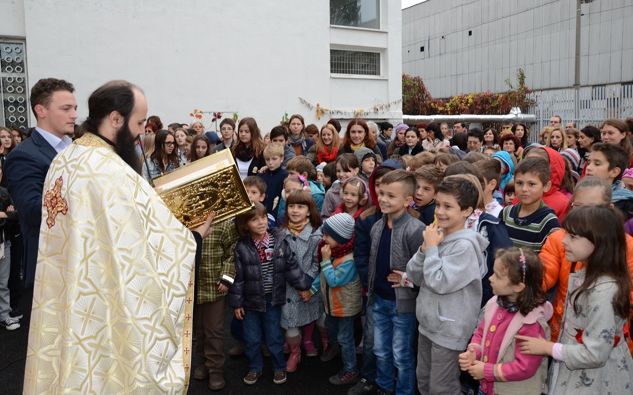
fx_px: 483
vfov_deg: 44.5
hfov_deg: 66.5
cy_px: 196
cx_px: 318
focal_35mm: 28
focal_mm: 18
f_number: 6.3
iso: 200
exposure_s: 1/50
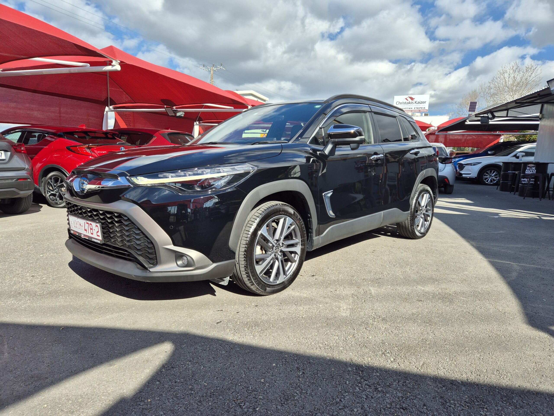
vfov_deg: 58.9
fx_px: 368
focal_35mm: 23
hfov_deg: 73.9
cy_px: 208
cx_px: 277
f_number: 1.8
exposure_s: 1/1192
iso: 25
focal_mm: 5.4
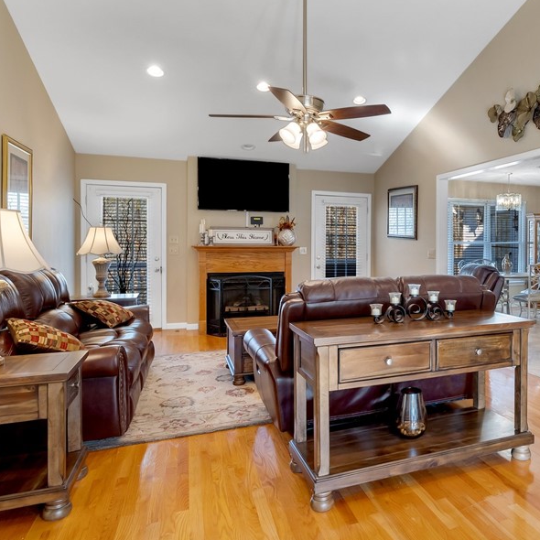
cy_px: 233
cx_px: 388
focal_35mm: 25
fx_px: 441
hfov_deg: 60.4
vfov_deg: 62.7
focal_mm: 16
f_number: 13
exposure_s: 1/3
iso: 200
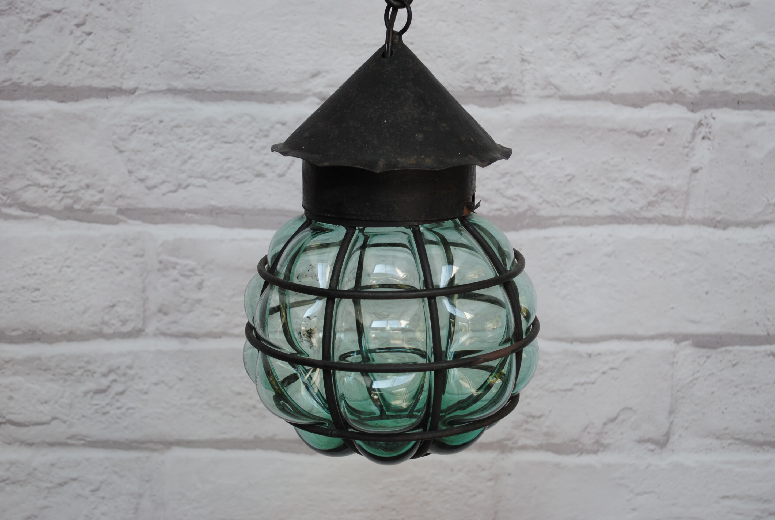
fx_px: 1165
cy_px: 260
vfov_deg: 25.2
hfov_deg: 36.8
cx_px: 388
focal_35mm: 54
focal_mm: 36
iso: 200
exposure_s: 1/100
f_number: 5
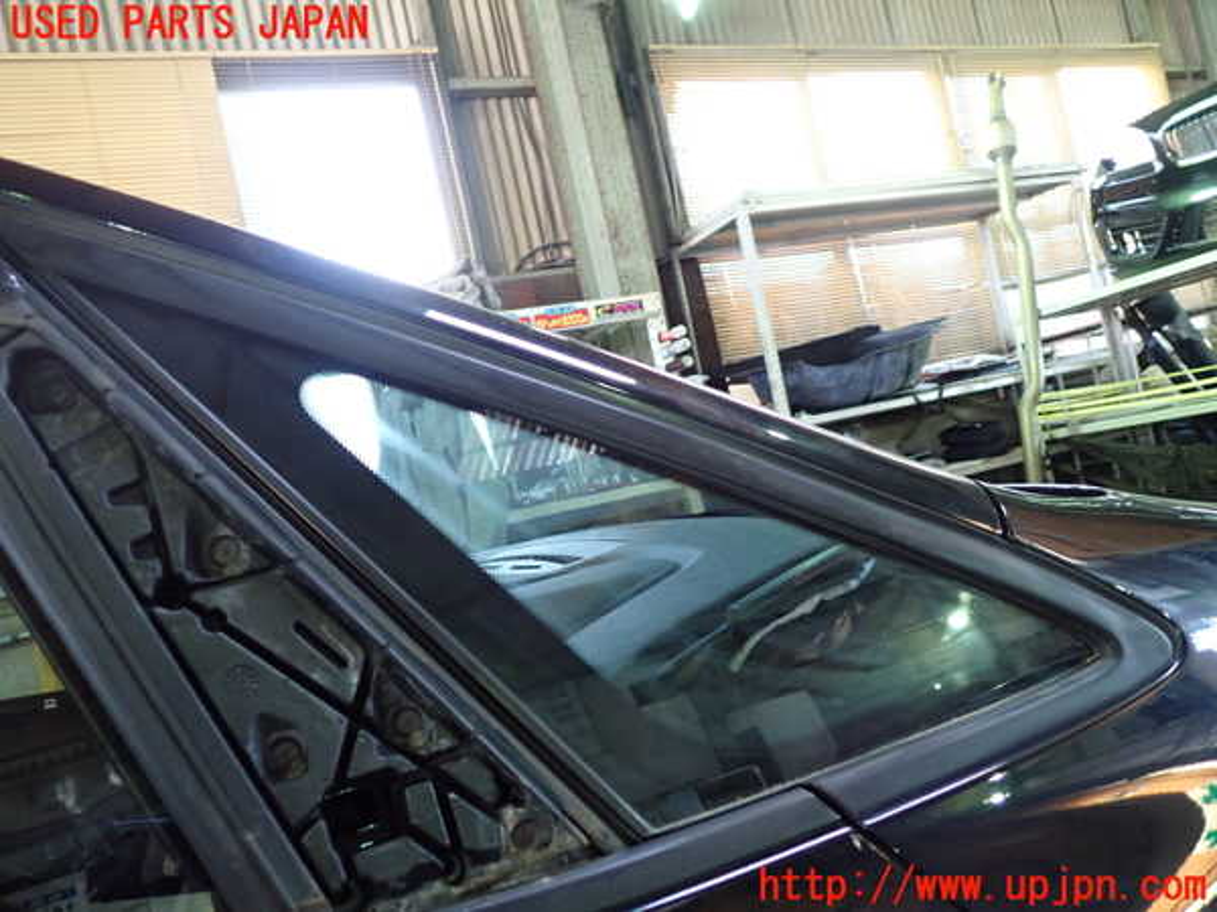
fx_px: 984
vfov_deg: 49.7
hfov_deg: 63.4
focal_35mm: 28
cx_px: 608
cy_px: 456
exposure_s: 1/30
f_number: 2.2
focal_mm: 5.05
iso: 500
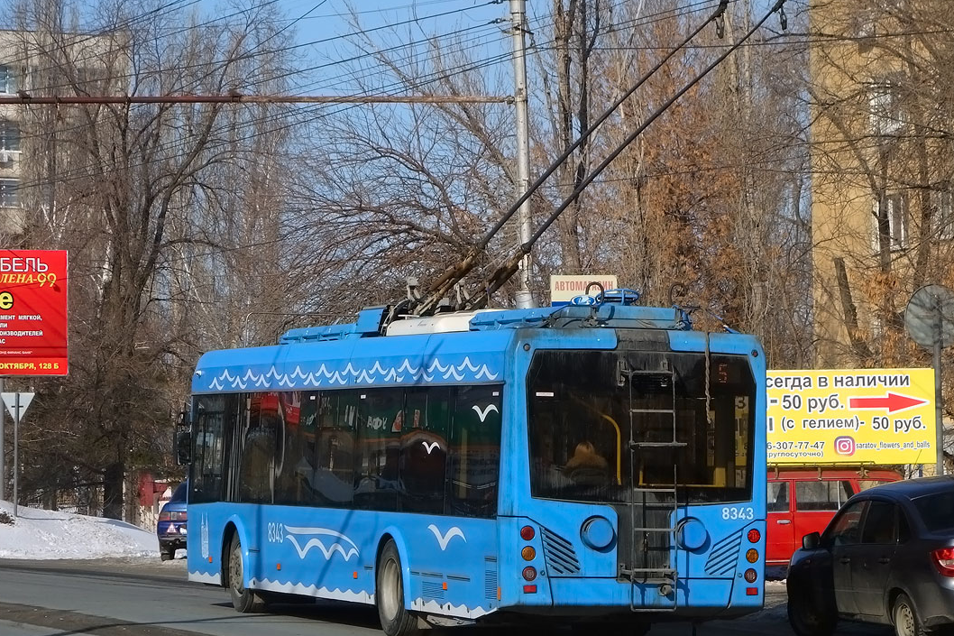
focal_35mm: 110
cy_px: 312
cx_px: 441
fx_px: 2914
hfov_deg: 18.6
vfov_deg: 12.4
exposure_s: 1/500
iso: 125
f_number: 7.1
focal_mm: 35.96
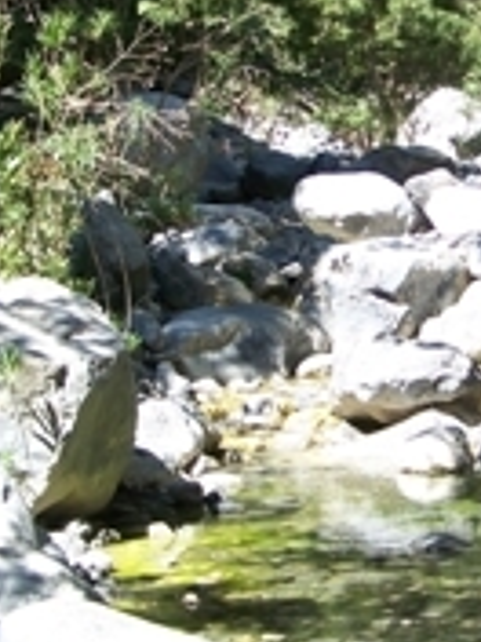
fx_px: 1797
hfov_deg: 15.2
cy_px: 241
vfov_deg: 20.2
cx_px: 353
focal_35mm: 97
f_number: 2.8
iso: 80
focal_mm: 6.3
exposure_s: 1/320
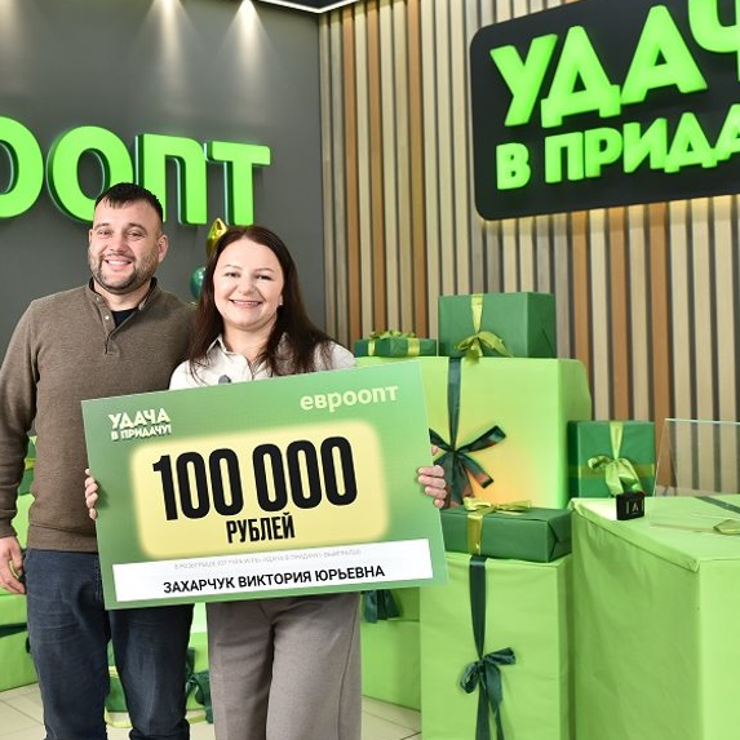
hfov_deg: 37.7
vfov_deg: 38.2
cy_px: 309
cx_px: 216
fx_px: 1064
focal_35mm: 44
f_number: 4.5
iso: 640
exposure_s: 1/125
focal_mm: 29
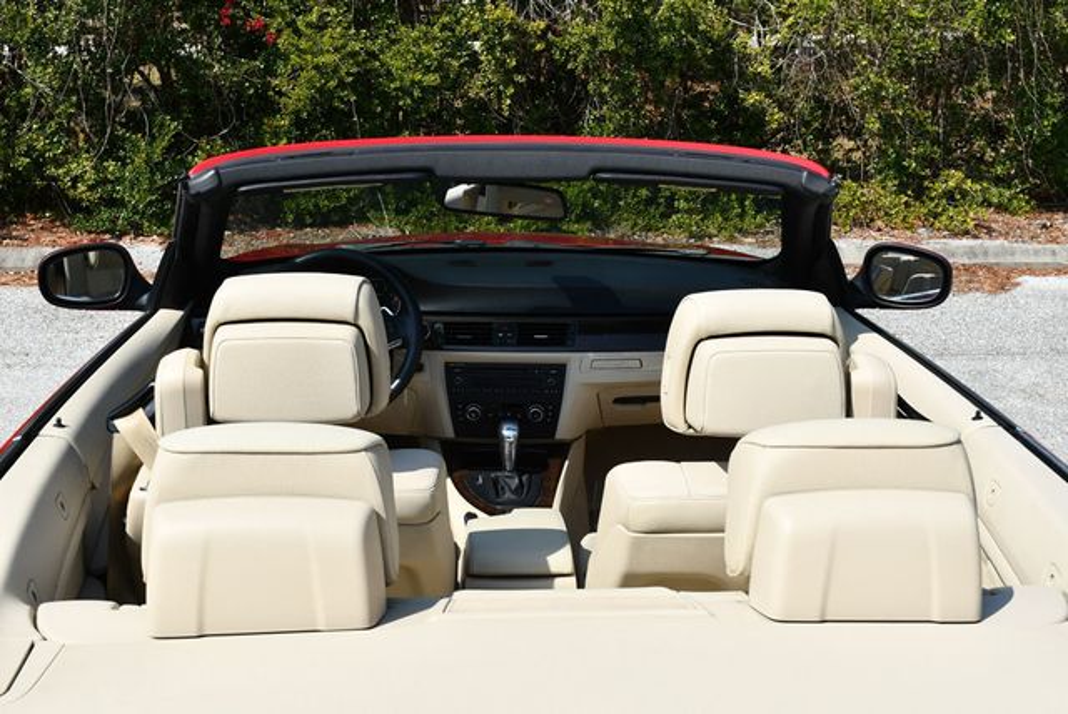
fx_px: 1425
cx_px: 534
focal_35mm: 48
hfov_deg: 41.1
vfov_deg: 28.1
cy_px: 357
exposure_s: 1/250
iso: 100
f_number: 8
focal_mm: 24
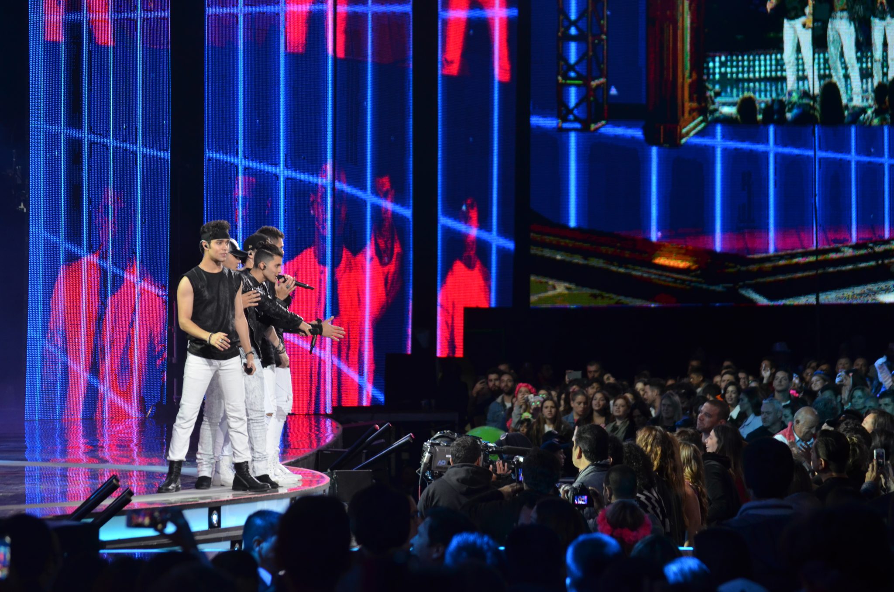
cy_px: 296
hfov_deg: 13.1
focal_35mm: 158
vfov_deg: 8.7
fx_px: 3903
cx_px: 447
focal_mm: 105
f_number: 4.5
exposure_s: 1/125
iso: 800
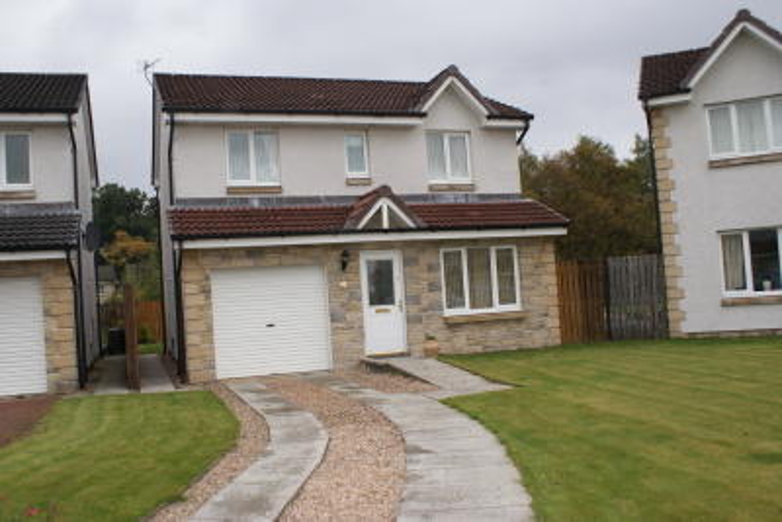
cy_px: 261
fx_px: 652
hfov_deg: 61.9
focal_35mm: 30
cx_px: 391
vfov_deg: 43.6
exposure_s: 1/125
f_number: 5.6
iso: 100
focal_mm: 20
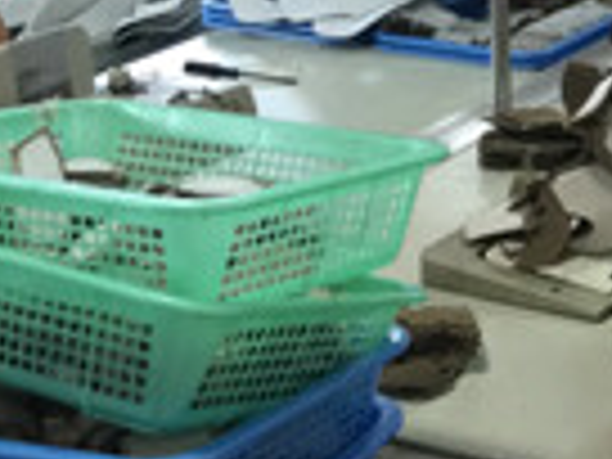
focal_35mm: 107
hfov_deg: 15.9
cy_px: -187
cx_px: 1076
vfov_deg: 13.2
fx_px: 1892
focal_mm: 4.15
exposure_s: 1/30
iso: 50
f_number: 2.2
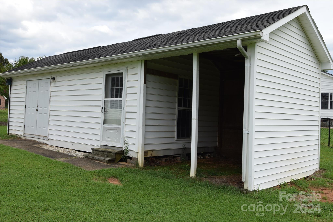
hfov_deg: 57.2
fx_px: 305
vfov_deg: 40.0
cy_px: 111
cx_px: 166
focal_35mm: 33
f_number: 9
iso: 200
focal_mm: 22
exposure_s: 1/320
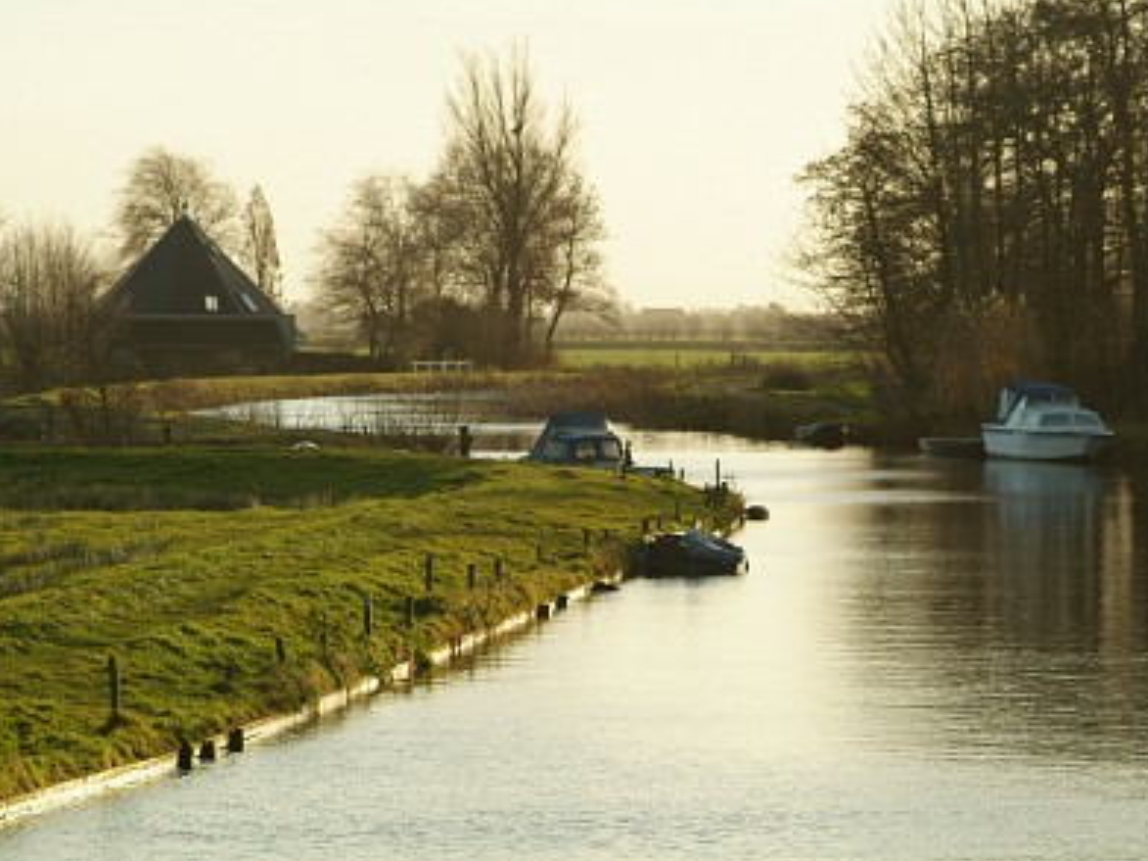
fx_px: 6167
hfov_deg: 10.6
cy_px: 430
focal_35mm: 186
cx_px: 514
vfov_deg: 8.0
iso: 400
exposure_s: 1/350
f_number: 9.5
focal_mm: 112
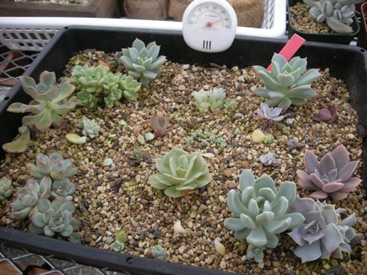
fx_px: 371
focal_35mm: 35
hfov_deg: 52.6
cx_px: 184
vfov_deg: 40.7
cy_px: 138
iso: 64
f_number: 2.8
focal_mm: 5.7
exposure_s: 1/178
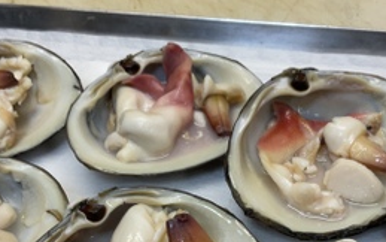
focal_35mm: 57
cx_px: 209
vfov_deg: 22.0
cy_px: 239
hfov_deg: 35.7
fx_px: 600
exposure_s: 1/120
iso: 32
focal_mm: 3
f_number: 1.8
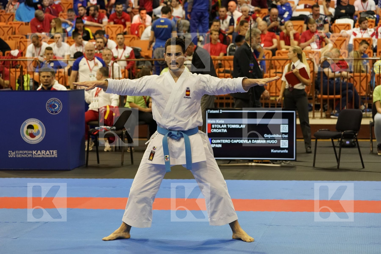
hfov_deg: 17.2
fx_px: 1259
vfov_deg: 11.5
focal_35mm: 119
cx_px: 190
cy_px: 127
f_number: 5.6
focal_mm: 119
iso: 3200
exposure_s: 1/400
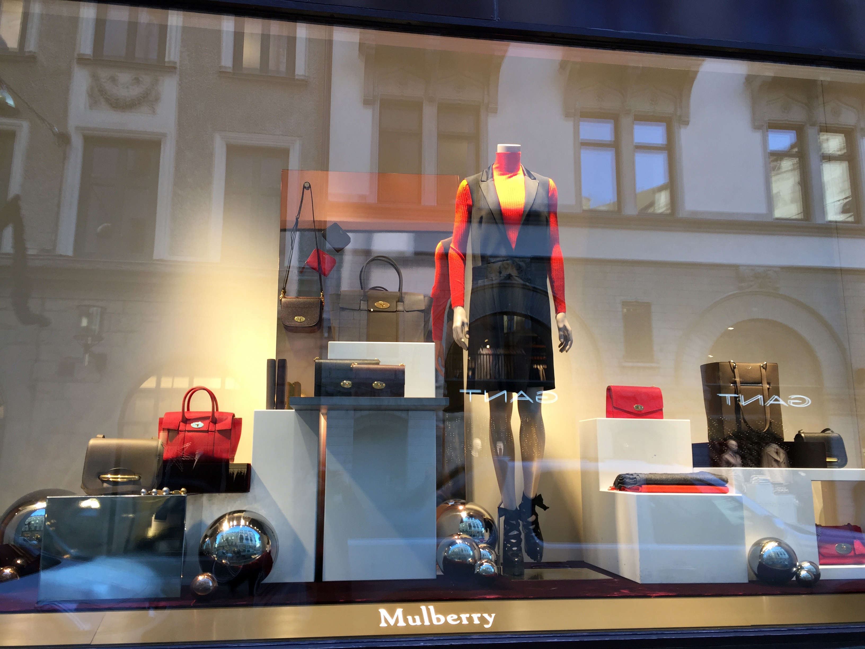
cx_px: 432
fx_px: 725
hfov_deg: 61.7
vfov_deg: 48.2
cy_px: 324
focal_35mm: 29
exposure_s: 1/50
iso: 40
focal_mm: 4.15
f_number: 2.2
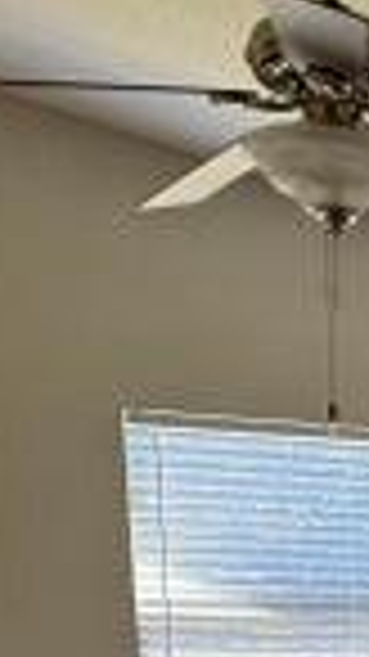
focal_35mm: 86
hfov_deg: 12.9
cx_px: 634
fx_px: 1498
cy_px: 1066
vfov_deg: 20.2
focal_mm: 6.76
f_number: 1.78
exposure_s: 1/121
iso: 160
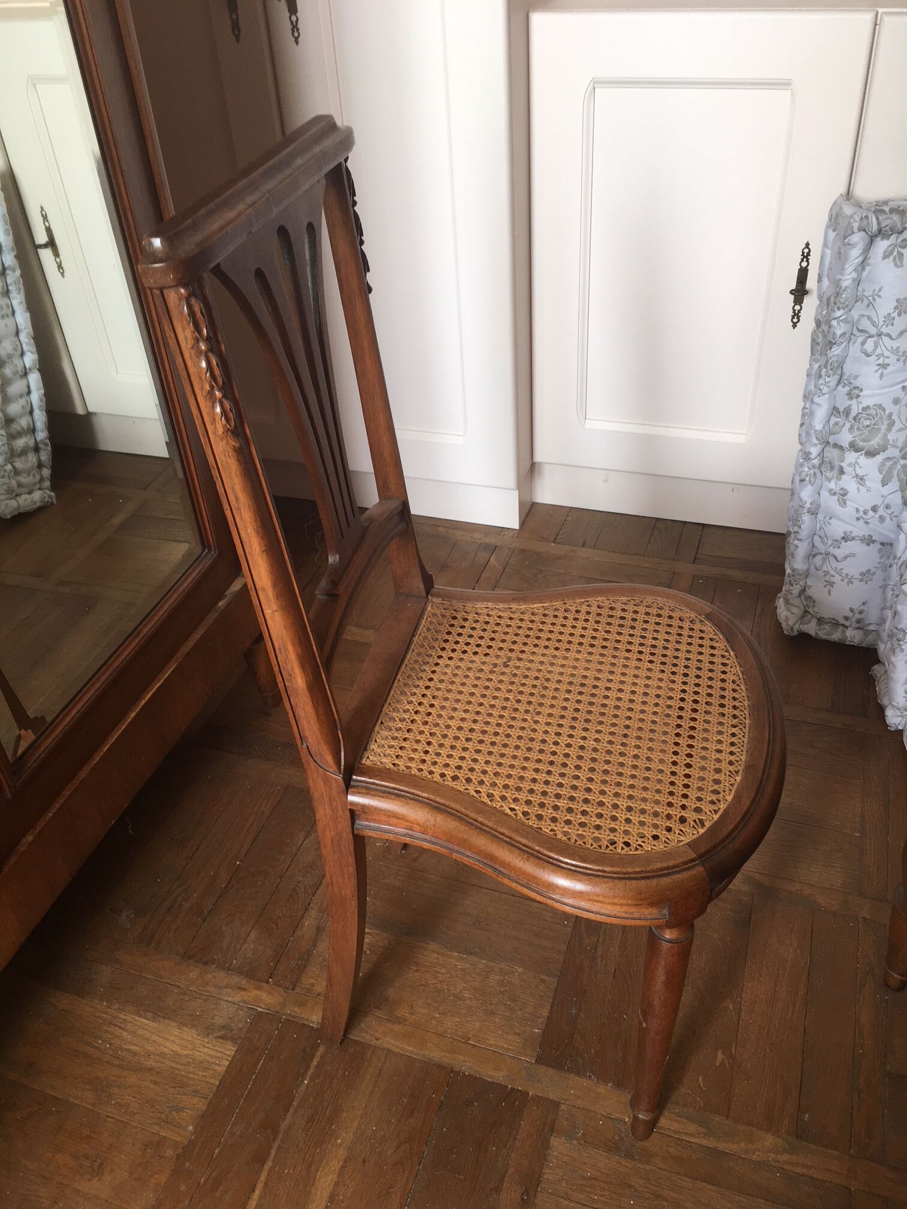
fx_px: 1013
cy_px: 604
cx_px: 454
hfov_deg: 48.2
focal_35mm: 29
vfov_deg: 61.7
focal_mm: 4.15
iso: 32
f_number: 2.2
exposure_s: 1/50
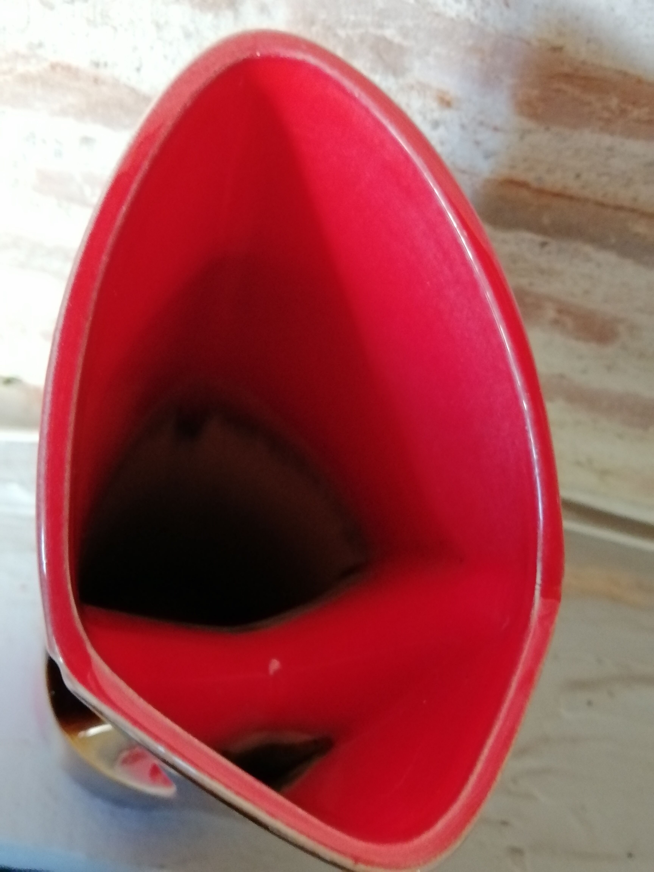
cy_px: 436
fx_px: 1083
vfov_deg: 43.9
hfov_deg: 33.6
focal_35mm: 43
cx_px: 327
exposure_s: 1/25
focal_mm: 3.95
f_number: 1.8
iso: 640
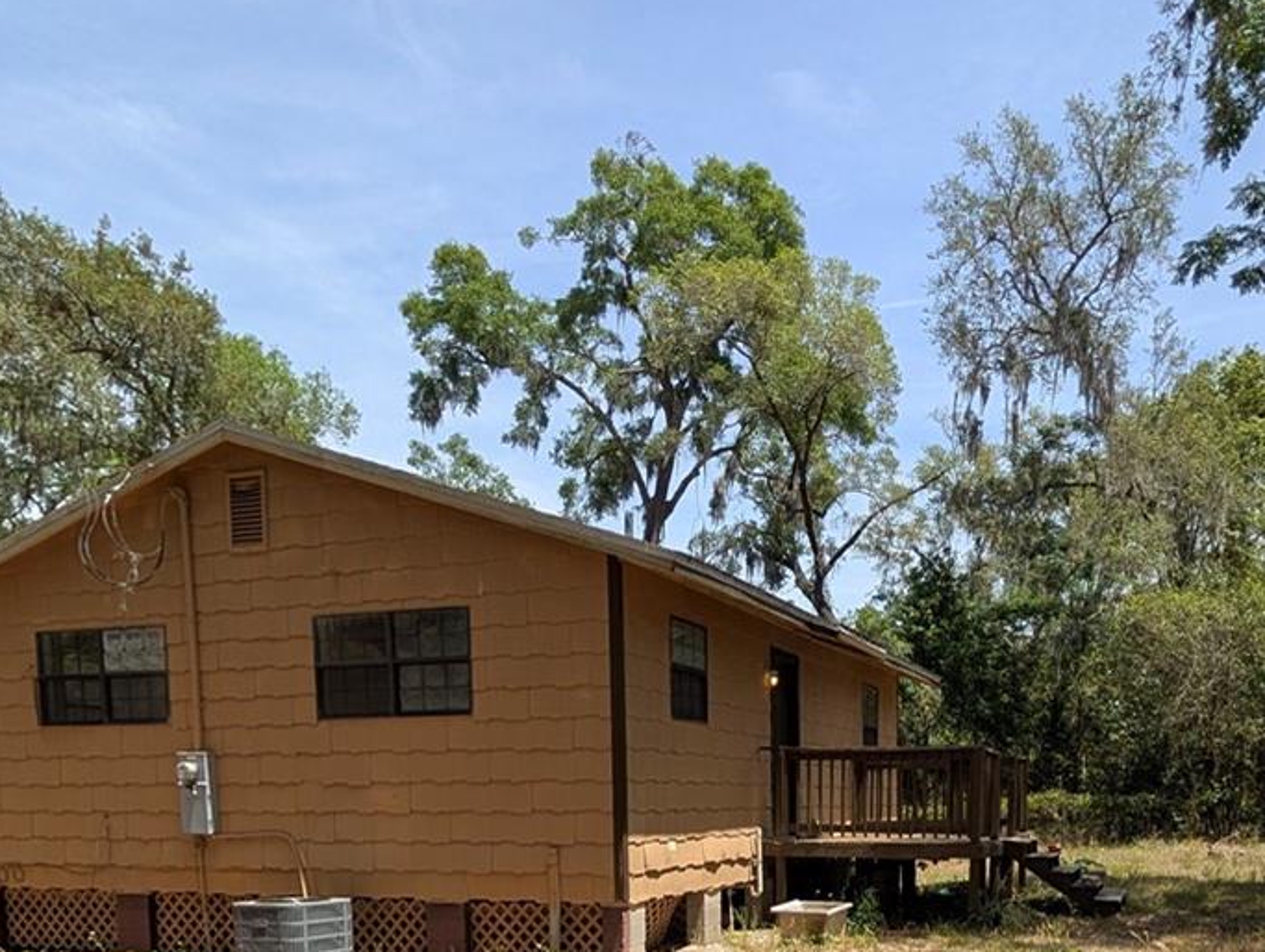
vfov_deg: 44.4
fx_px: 1024
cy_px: 893
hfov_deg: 61.8
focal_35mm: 28
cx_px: 846
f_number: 1.7
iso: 53
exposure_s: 1/2252
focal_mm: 2.02
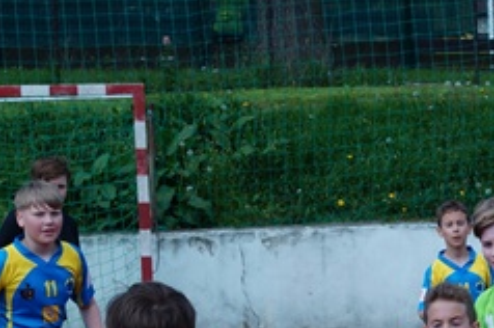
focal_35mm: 181
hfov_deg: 11.0
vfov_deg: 7.5
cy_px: 438
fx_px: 2480
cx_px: 722
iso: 100
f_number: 8
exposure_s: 1/250
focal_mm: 28
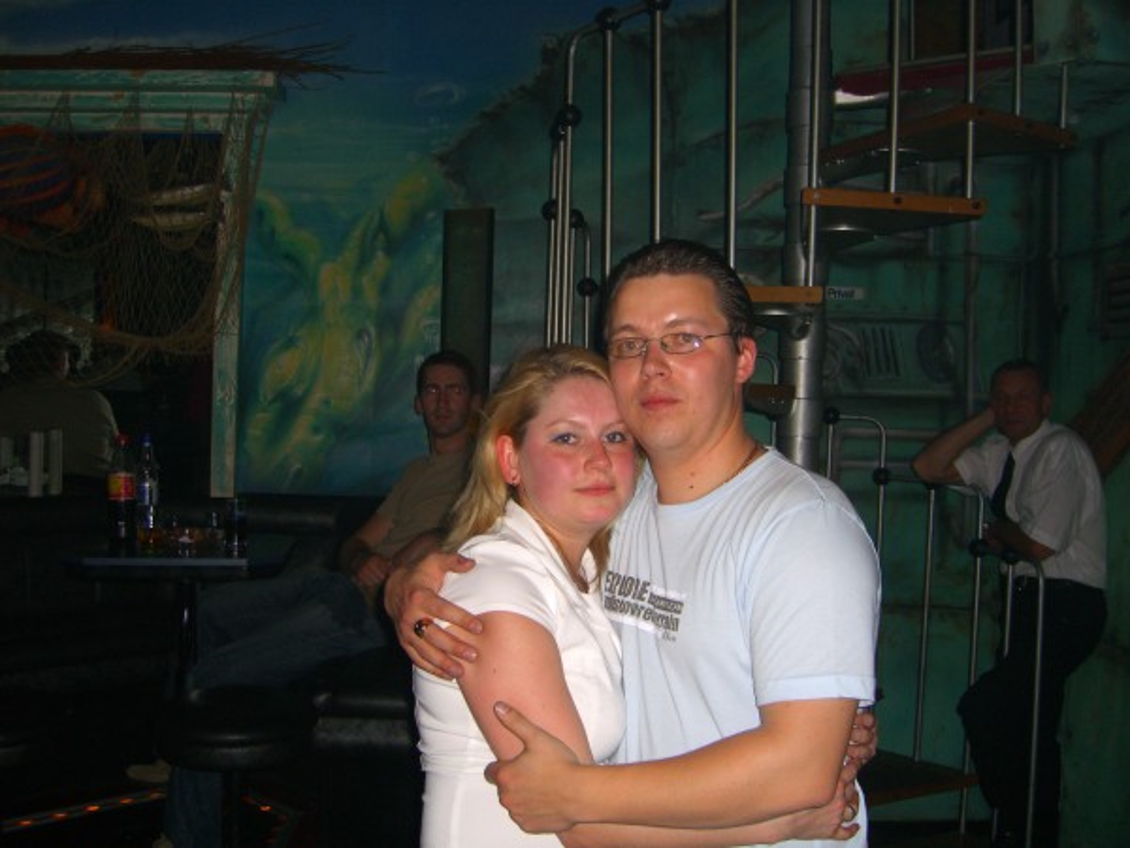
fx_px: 1240
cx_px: 565
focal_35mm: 38
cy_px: 424
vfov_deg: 37.7
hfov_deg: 49.0
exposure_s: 1/60
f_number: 2.8
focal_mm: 7.9
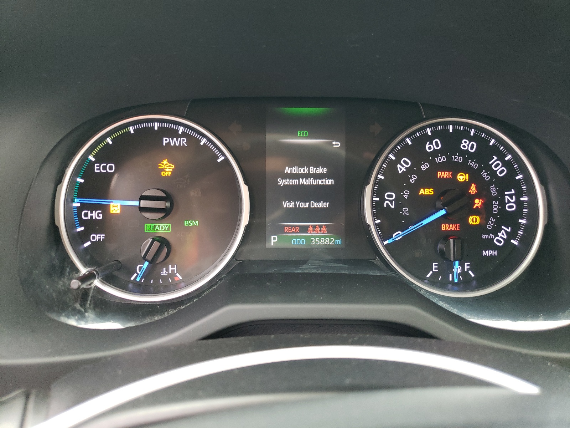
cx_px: 285
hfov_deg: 67.3
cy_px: 214
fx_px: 428
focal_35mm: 26
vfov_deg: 53.1
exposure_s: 1/50
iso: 150
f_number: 1.5
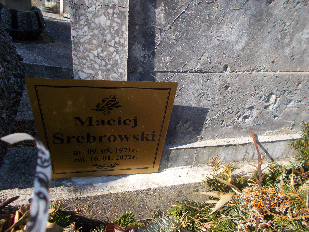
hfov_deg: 67.3
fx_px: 232
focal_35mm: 26
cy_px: 116
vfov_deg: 53.1
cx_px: 154
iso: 80
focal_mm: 4.6
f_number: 3.2
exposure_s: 1/500
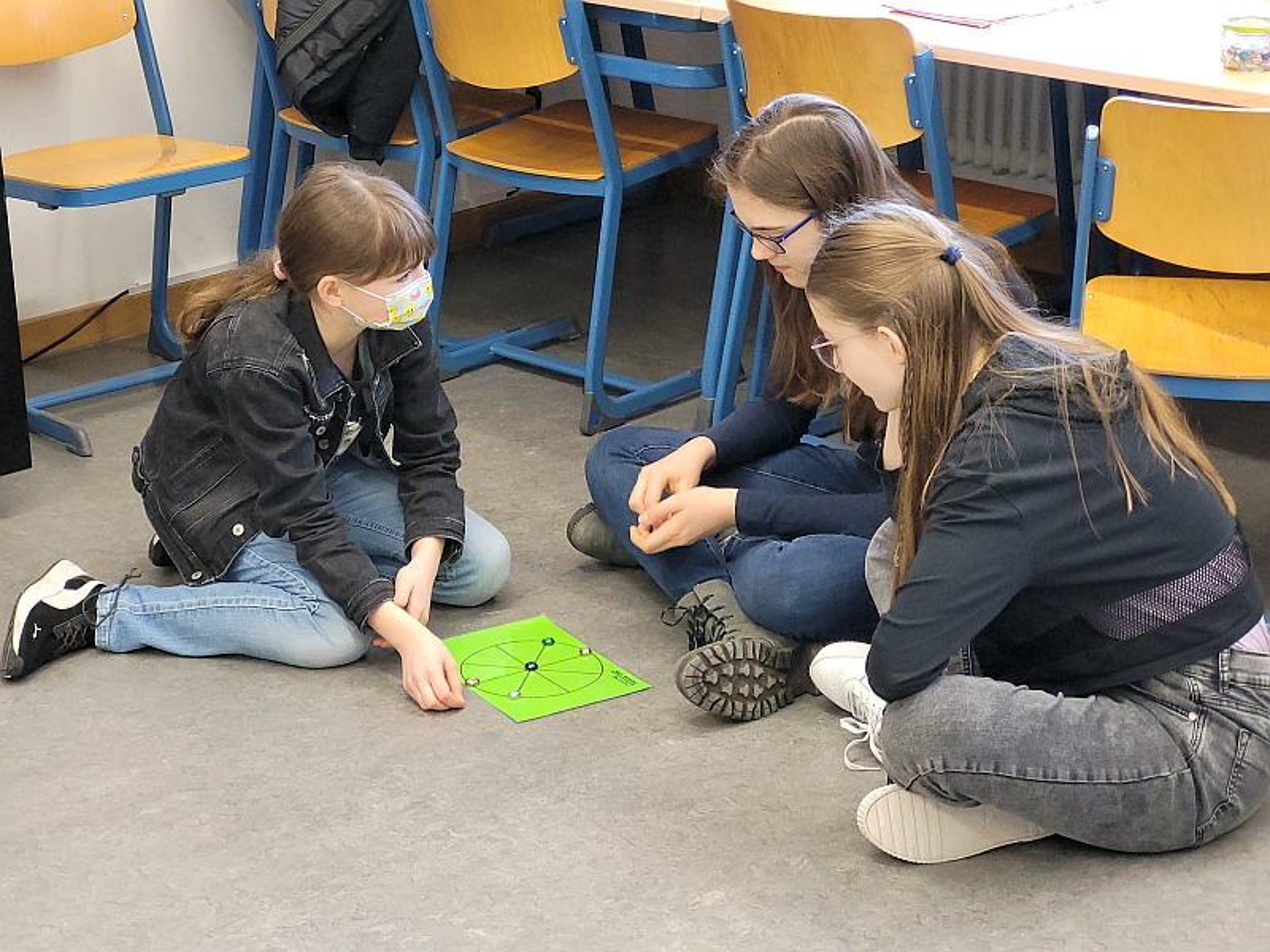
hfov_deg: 25.7
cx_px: 635
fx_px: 2788
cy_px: 476
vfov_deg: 19.4
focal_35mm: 76
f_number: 2.4
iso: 200
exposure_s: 1/33
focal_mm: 7.12
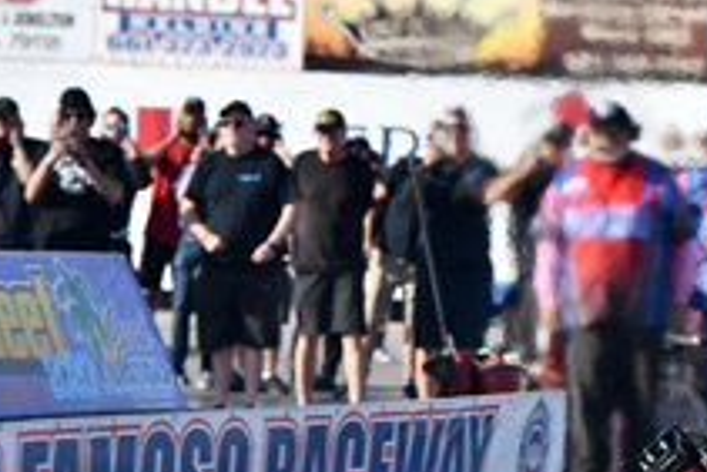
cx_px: 730
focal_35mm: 461
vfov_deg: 3.0
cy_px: 442
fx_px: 9059
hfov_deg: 4.5
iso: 200
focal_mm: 130
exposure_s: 1/1000
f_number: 5.6
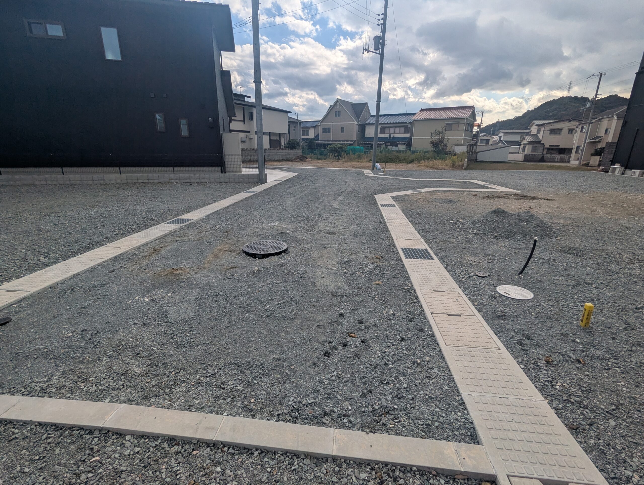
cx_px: 322
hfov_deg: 94.4
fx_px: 298
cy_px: 242
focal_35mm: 16
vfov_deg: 78.3
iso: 49
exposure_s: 1/2445
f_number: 2.2
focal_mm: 2.35
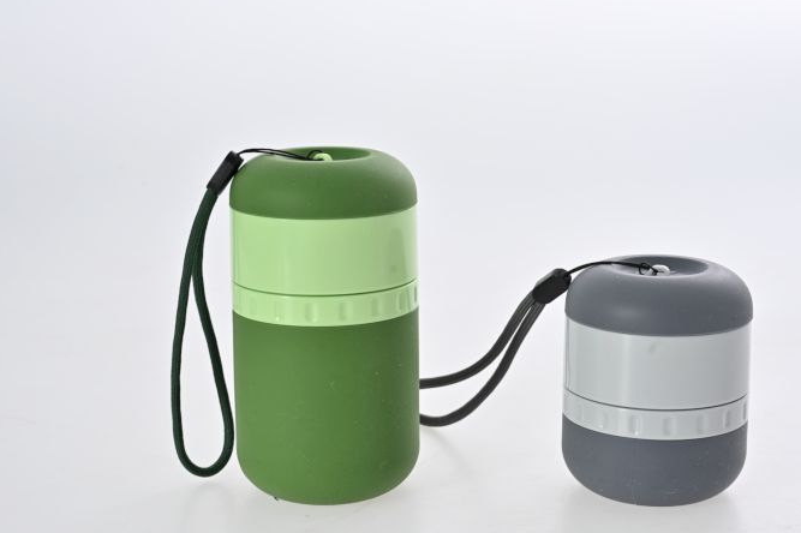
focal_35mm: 72
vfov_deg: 18.9
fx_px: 1601
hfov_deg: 28.1
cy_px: 307
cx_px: 440
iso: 320
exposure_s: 1/125
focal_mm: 60
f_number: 10
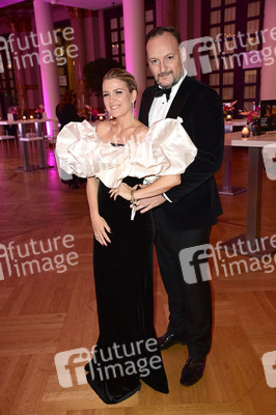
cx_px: 138
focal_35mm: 38
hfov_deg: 35.0
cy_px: 208
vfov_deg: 50.7
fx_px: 438
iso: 2000
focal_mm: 38
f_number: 5.6
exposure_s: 1/60
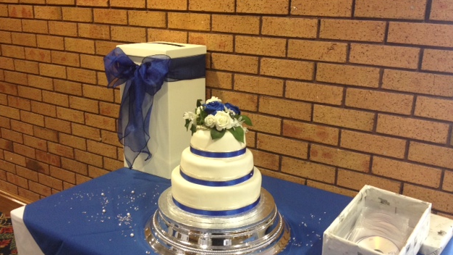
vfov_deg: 30.4
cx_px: 227
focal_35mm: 39
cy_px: 131
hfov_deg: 51.6
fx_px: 468
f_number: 2.4
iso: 125
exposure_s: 1/20
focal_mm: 4.28
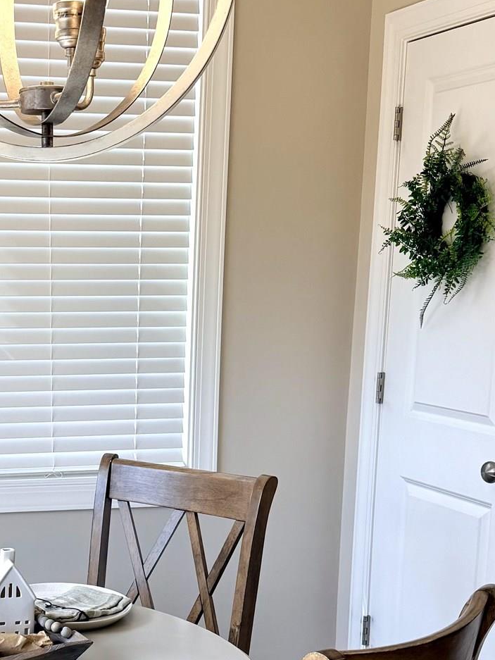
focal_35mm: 59
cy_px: 435
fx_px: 1125
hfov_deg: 23.8
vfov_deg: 32.4
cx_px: -1
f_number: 1.78
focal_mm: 6.76
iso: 100
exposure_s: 1/643
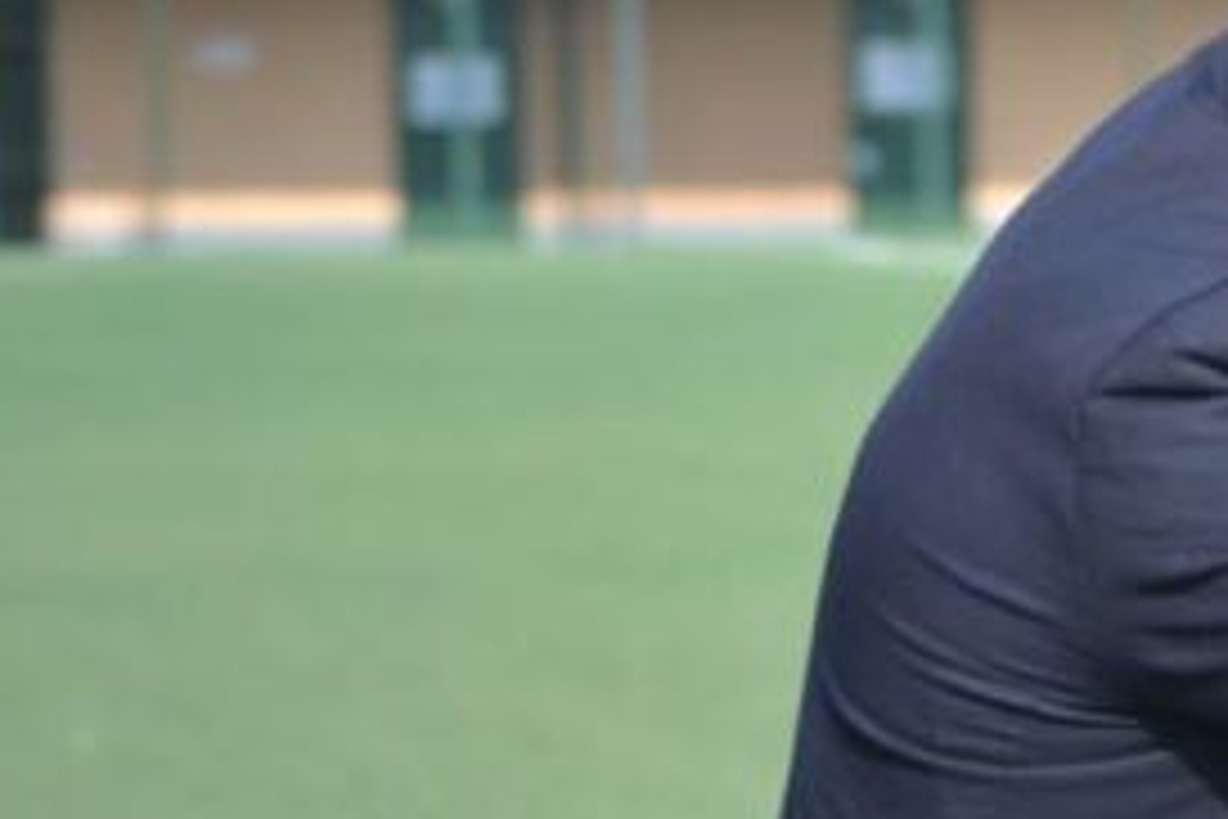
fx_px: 9141
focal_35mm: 268
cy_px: 585
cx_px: 1516
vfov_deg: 5.1
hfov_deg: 7.6
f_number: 5
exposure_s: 1/1250
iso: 400
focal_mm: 70
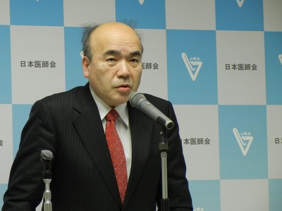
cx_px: 141
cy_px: 106
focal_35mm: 174
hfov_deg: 11.4
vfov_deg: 8.5
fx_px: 1417
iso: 400
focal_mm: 31.4
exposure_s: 1/22.4
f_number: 4.6
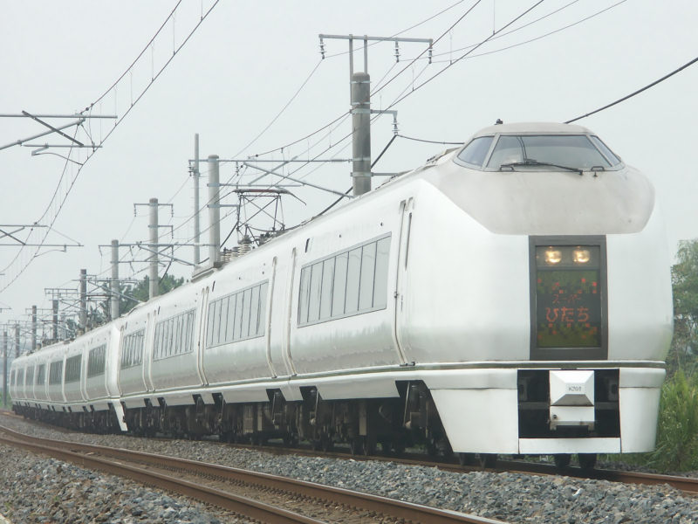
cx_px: 349
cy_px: 262
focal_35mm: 200
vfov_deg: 7.4
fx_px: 4033
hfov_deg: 9.9
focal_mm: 50.8
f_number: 5.6
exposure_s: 1/640
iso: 100
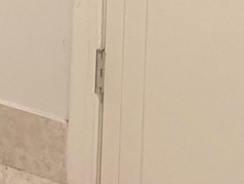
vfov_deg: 11.0
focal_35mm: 94
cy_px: -353
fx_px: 663
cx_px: -174
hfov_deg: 17.5
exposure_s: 1/60
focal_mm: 2.22
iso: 200
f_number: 2.2
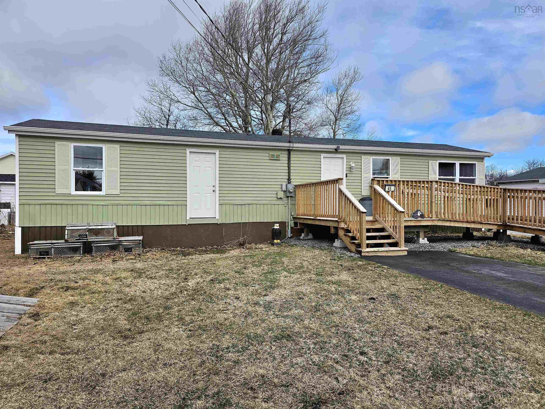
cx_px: 272
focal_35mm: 23
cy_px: 204
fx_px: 362
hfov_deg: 73.9
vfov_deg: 58.9
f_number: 1.7
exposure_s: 1/1000
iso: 10
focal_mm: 6.3
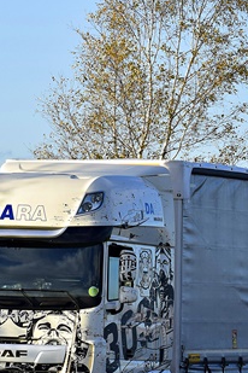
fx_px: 3286
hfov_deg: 4.3
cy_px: 202
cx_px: 299
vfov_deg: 6.5
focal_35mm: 318
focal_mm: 82
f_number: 7.1
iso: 400
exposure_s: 1/800
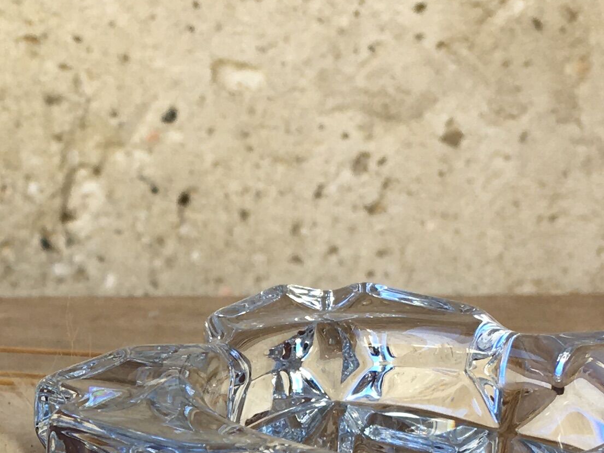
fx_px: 1849
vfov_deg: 13.7
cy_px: 497
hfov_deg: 18.2
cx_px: 52
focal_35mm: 106
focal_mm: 4.15
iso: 25
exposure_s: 1/129
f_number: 2.2
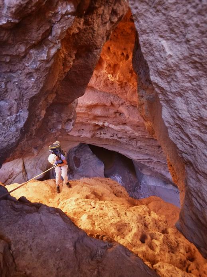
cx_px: 104
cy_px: 138
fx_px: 199
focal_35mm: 25
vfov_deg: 69.4
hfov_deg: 54.9
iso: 400
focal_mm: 4.5
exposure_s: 1/20
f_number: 3.9
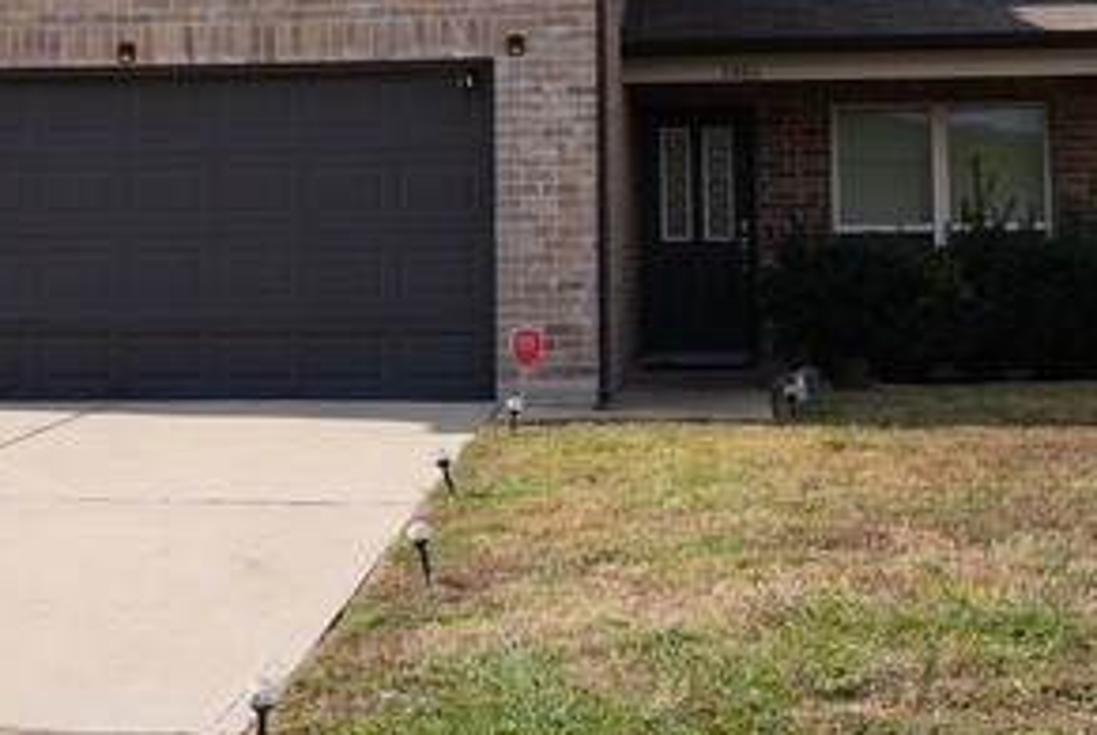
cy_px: -11
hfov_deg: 25.7
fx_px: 2397
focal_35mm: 79
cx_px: 441
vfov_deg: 17.0
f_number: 9
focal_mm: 35.7
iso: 80
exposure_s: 1/125
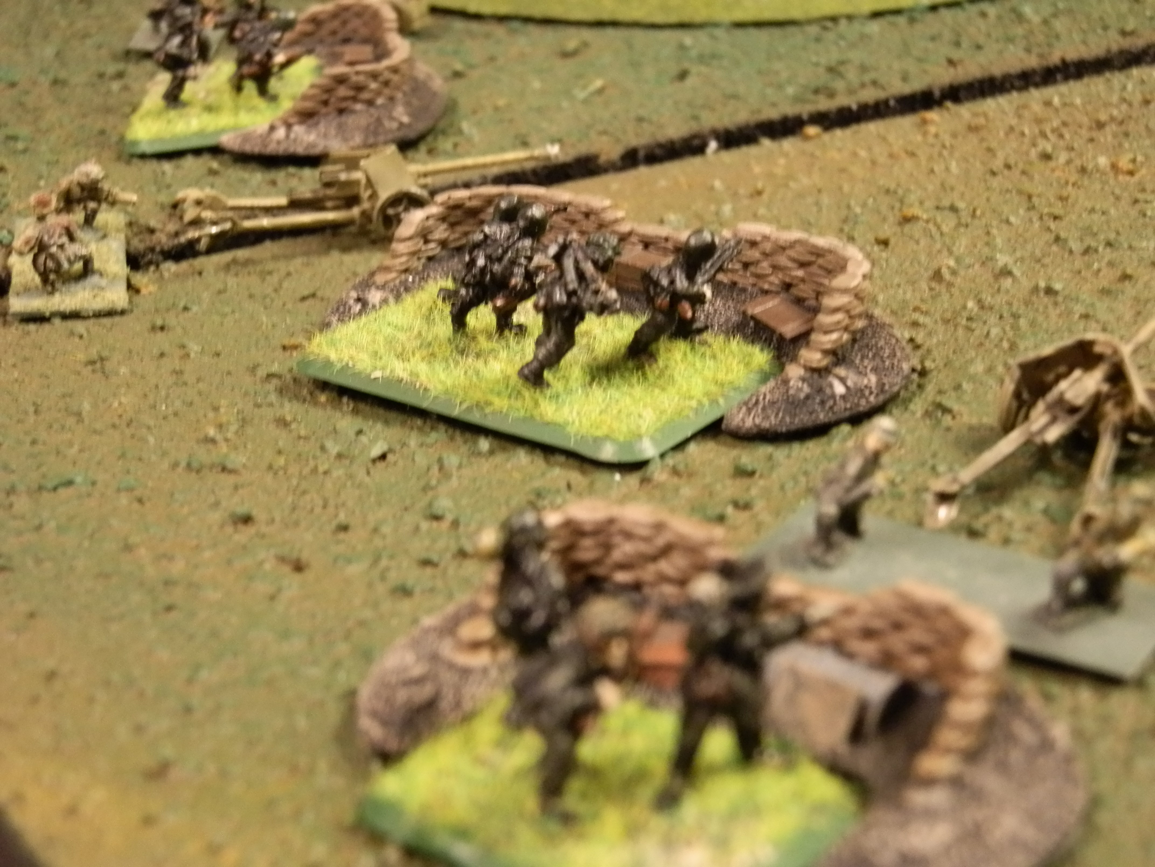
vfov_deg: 24.0
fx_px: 2035
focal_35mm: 61
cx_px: 578
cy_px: 434
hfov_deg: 31.7
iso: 400
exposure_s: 1/6
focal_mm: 10.99
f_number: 3.7
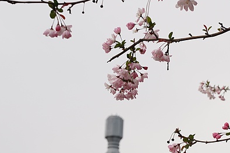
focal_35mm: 175
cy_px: 189
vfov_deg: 7.8
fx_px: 1118
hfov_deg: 11.6
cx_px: 233
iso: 100
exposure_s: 1/30
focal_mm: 54
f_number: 11
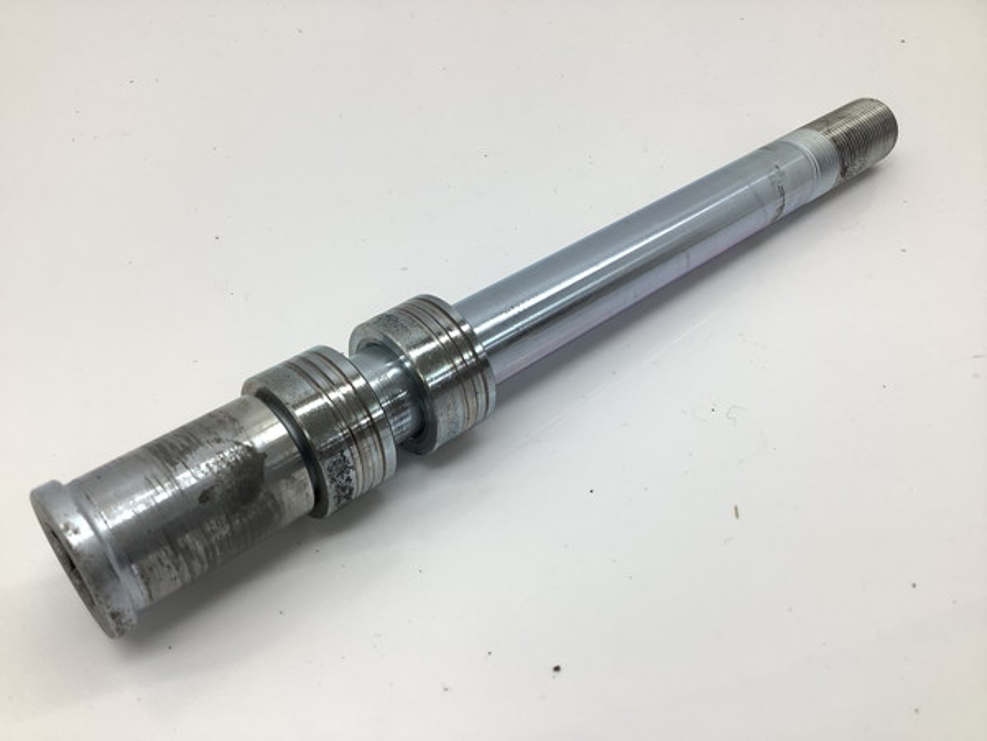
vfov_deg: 45.4
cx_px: 494
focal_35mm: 31
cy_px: 370
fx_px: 884
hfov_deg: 58.4
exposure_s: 1/120
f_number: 2.4
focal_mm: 3.3
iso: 32
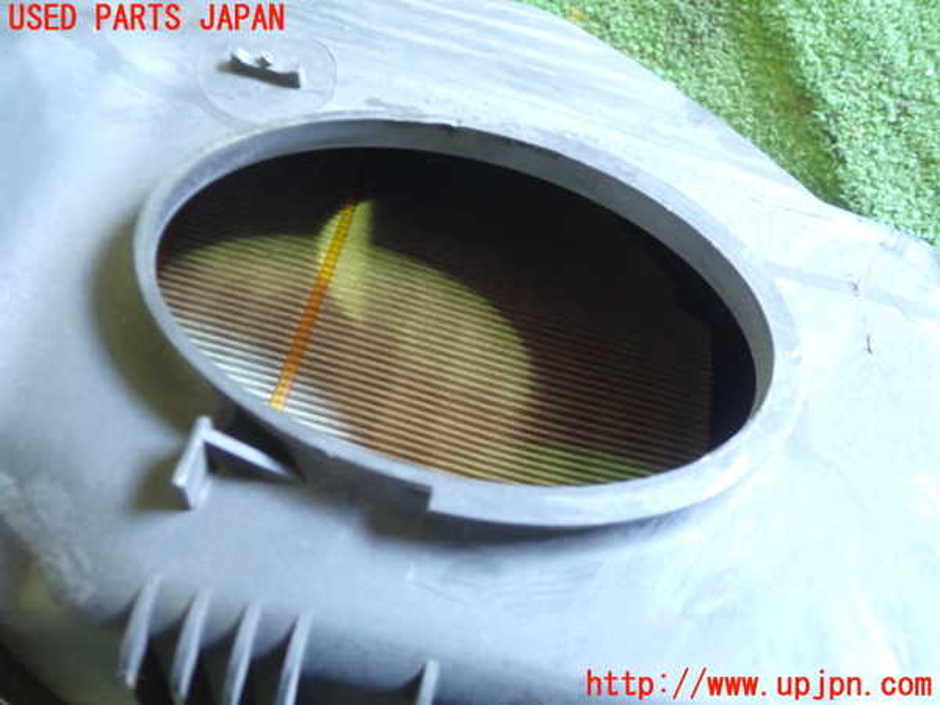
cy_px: 352
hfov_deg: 60.0
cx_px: 470
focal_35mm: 30
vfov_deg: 46.8
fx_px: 815
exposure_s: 1/30
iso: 800
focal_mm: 5.4
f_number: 2.3
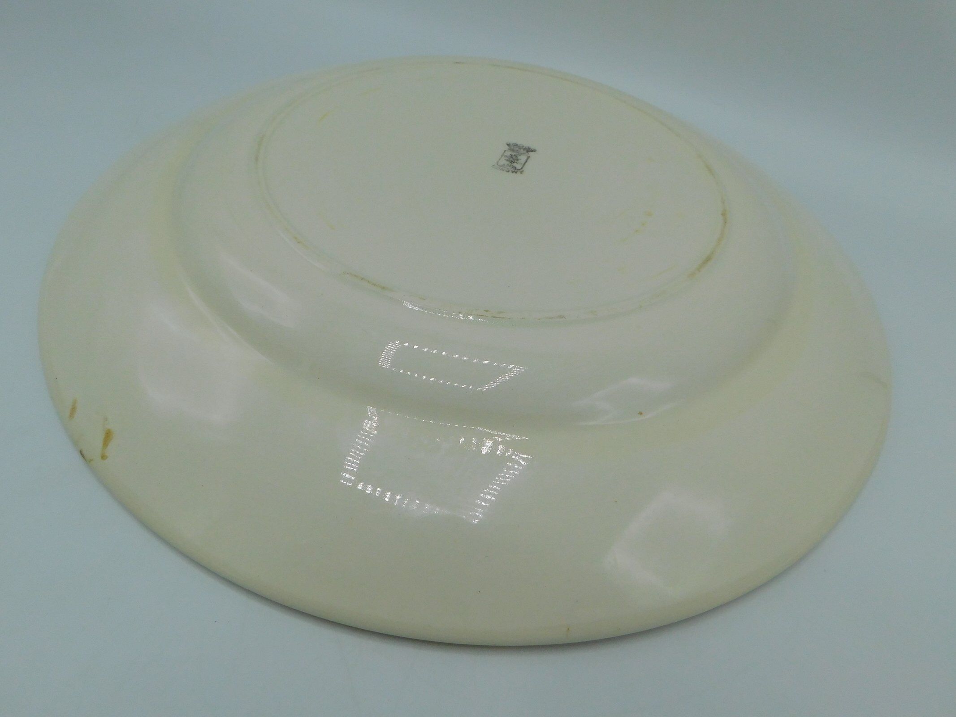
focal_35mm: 23
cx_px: 478
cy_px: 358
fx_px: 635
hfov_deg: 73.9
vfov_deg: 58.9
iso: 125
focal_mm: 4
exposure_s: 1/800
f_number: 3
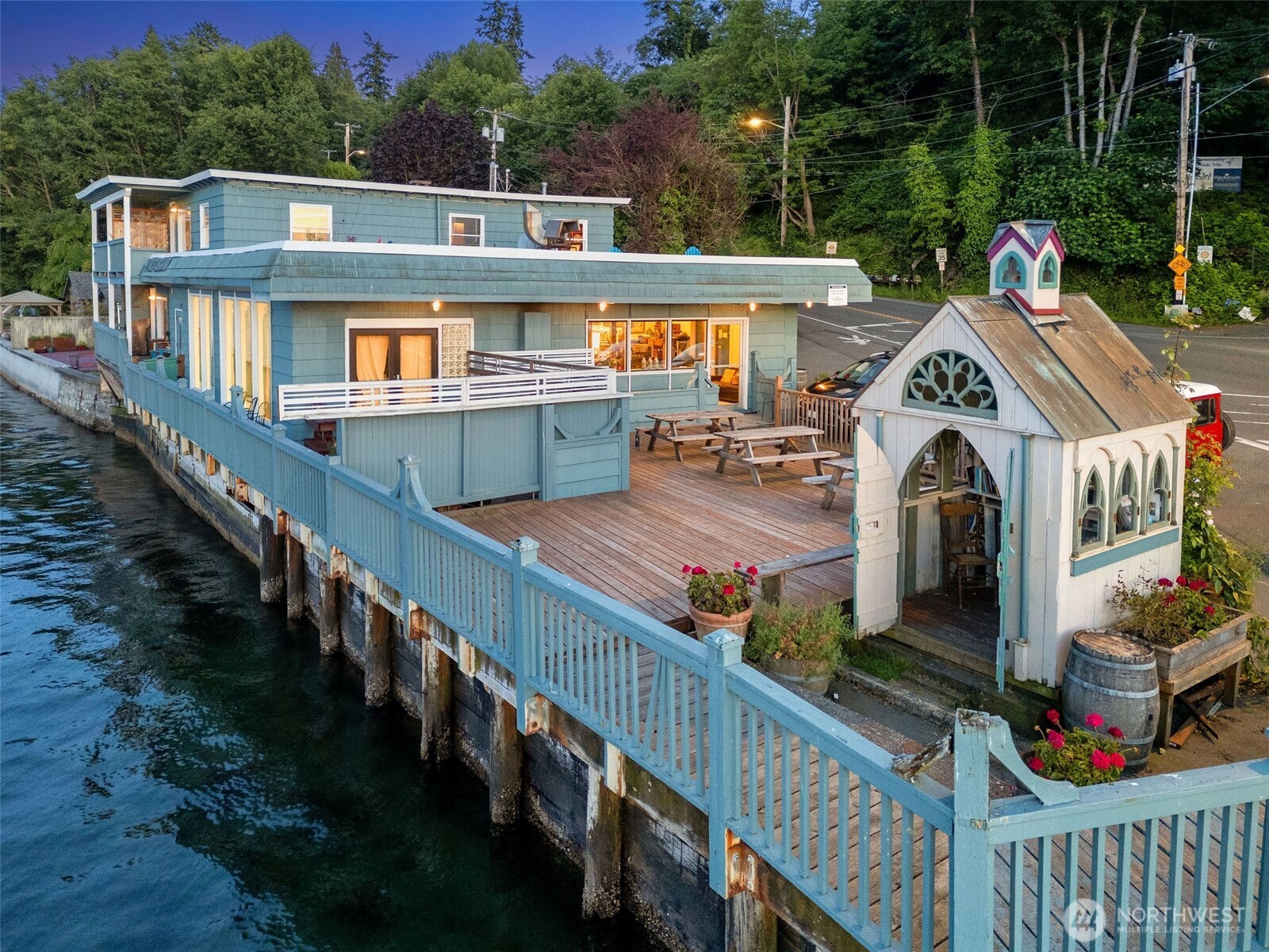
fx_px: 880
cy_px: 476
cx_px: 634
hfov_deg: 71.6
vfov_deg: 56.8
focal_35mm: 24
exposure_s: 1/15
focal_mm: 6.72
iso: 620
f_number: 1.7
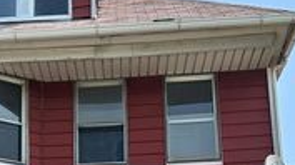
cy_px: 262
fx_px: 578
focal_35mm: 74
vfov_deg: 14.8
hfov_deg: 28.3
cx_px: 80
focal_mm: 6.86
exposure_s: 1/2525
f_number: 1.78
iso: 80
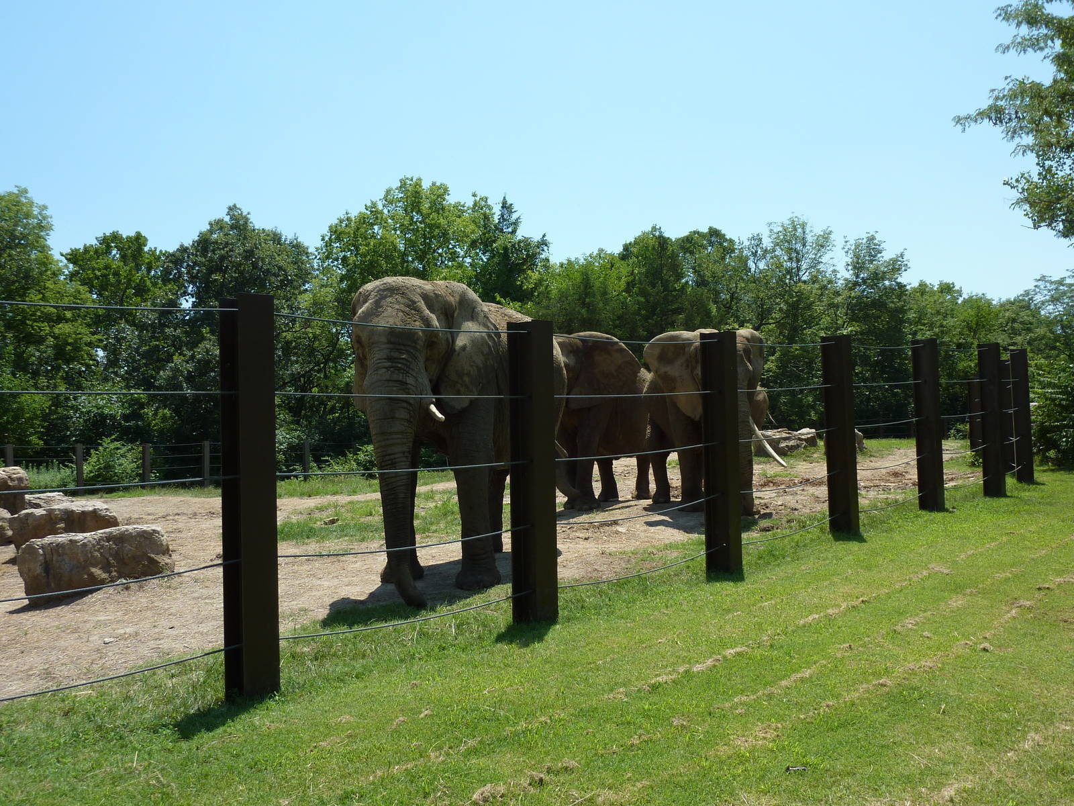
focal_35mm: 30
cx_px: 537
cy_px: 403
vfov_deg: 46.8
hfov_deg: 60.0
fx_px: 931
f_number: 4
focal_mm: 5
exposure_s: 1/640
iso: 80
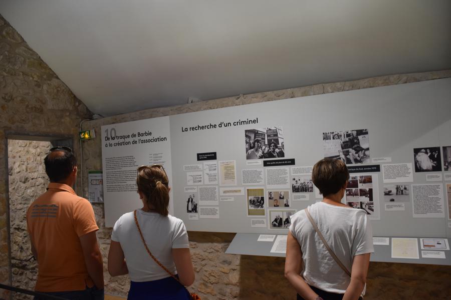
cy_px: 150
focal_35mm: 27
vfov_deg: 47.9
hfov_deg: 67.4
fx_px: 338
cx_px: 226
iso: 800
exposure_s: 1/60
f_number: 4
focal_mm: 18
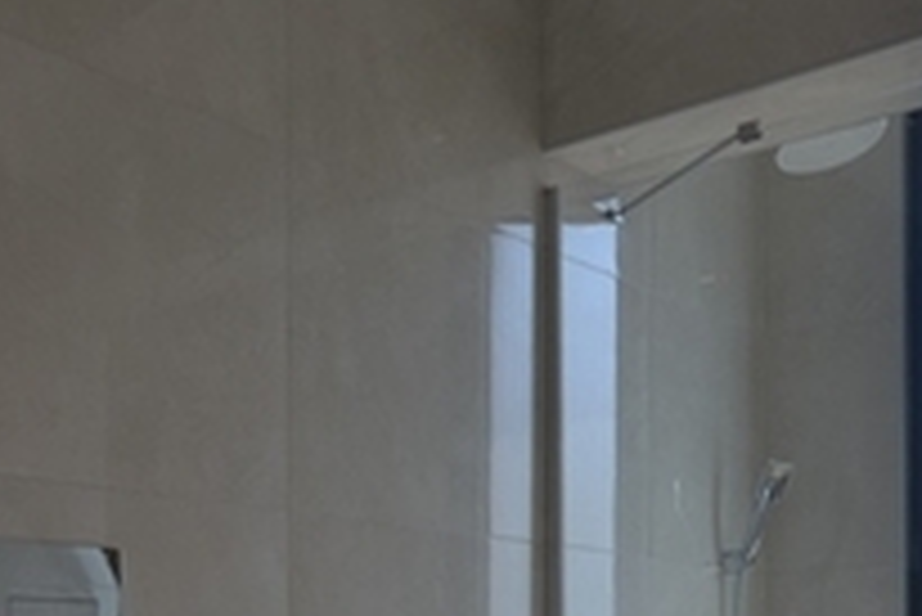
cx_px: 272
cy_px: 683
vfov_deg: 23.9
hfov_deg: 36.9
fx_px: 1358
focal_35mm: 53
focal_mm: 10
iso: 100
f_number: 5.6
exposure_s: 1/60
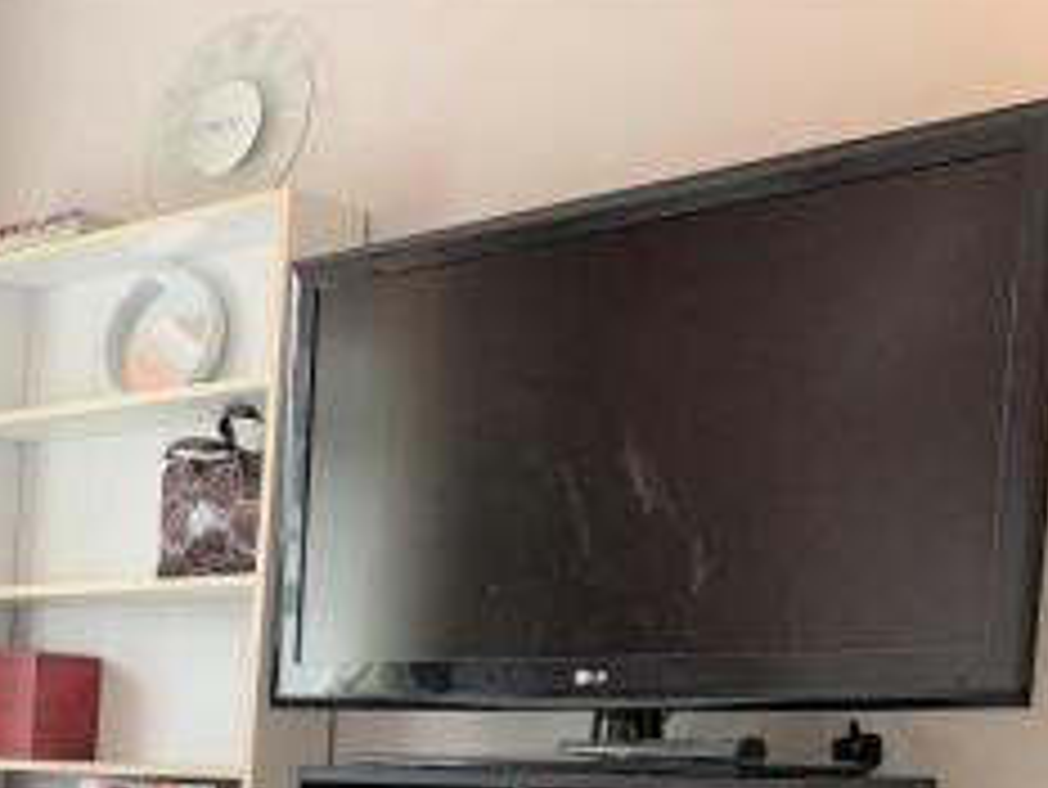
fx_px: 1969
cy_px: 957
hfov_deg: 27.0
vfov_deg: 21.0
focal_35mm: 65
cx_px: -151
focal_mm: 4.25
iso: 40
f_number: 1.8
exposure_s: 1/122
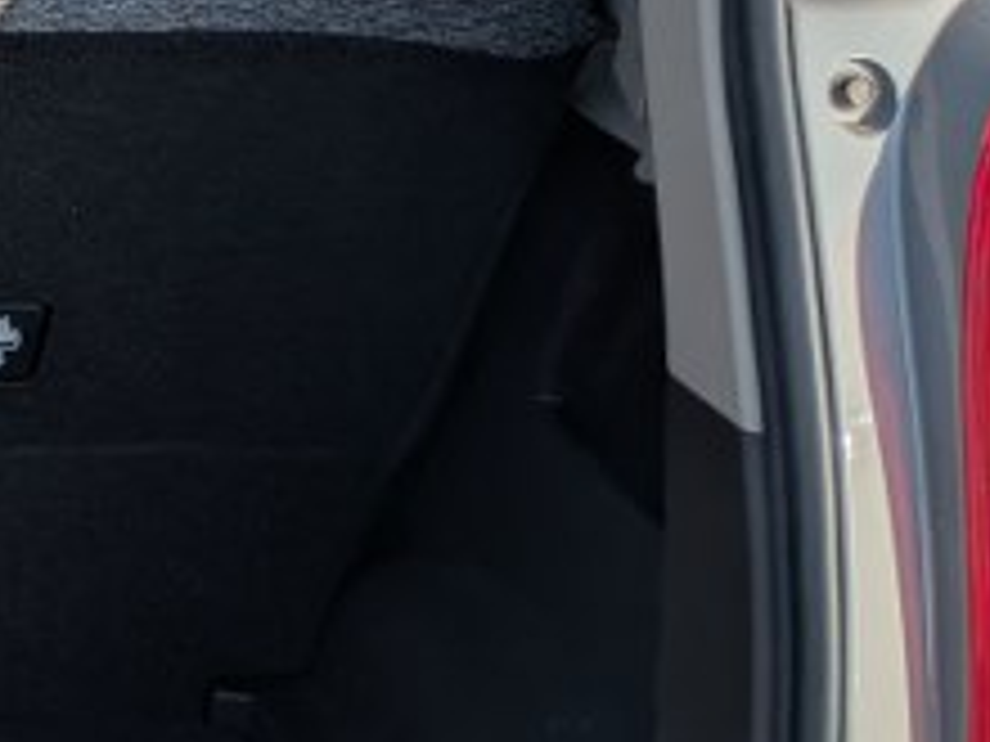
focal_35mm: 91
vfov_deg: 16.2
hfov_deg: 18.1
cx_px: -664
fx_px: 2603
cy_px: 405
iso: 45
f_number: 1.89
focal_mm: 5.43
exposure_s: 1/2155
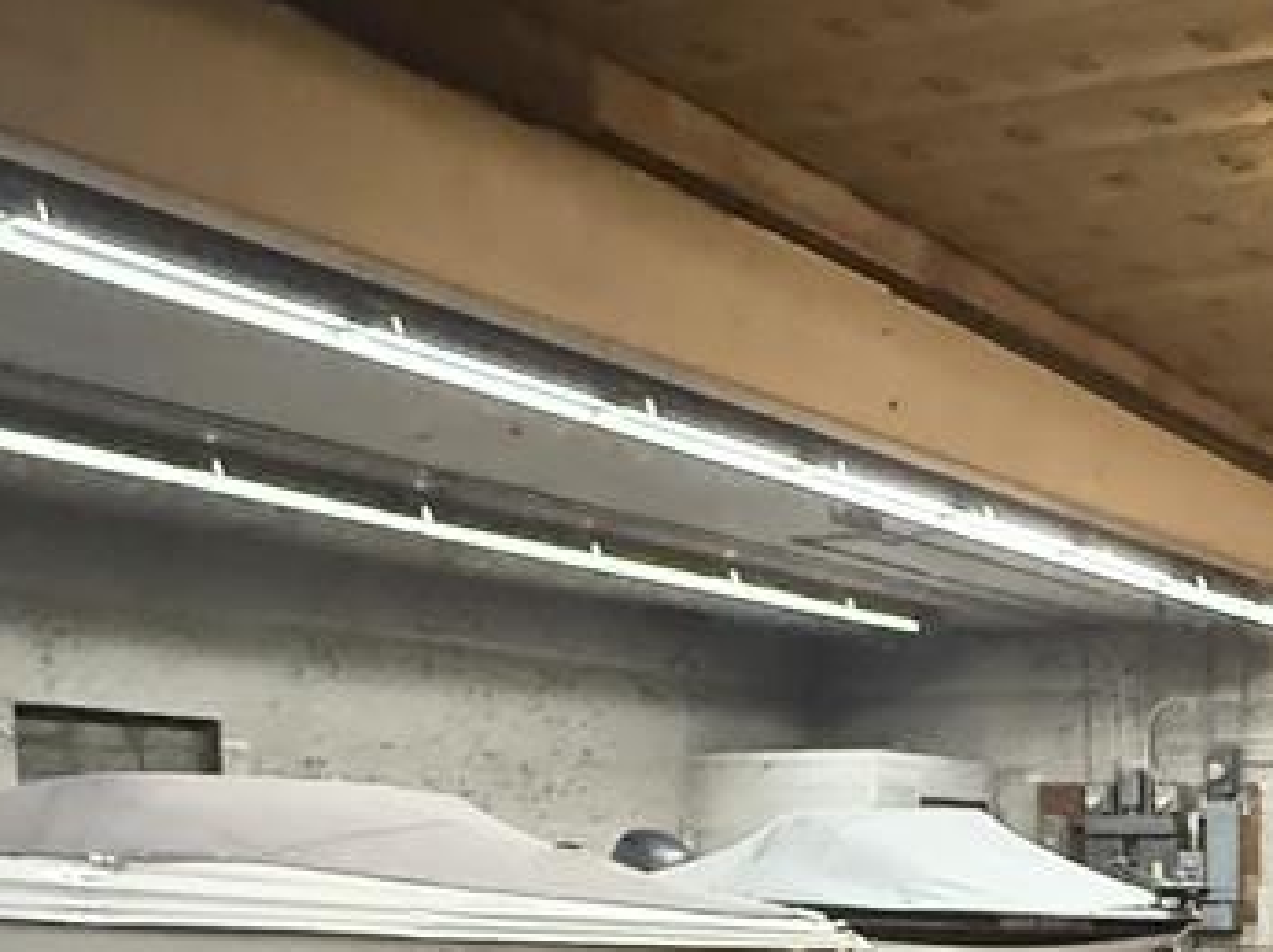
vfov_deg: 25.8
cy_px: 1052
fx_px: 1910
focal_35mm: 52
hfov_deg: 32.0
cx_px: 1443
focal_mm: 2.22
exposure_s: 1/40
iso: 1600
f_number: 2.2
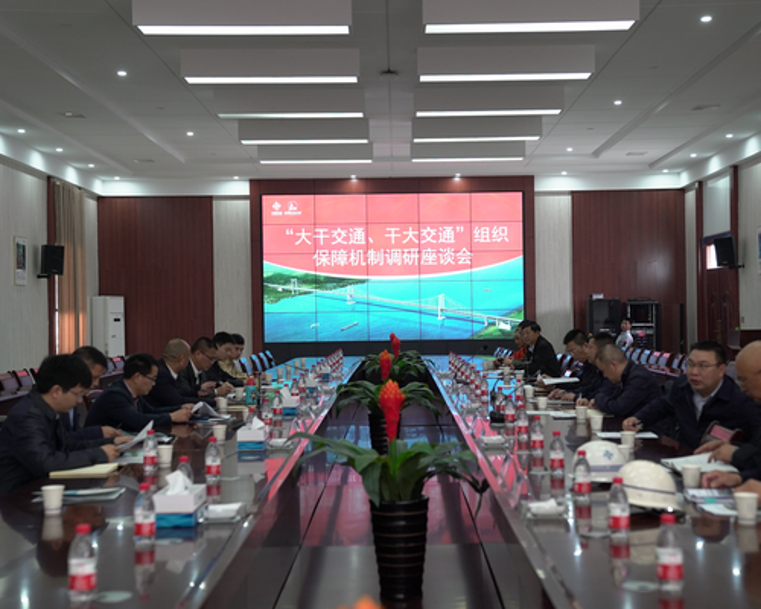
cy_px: 308
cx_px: 420
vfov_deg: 27.6
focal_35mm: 55
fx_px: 1239
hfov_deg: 34.1
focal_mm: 48
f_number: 3.2
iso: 1250
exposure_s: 1/200
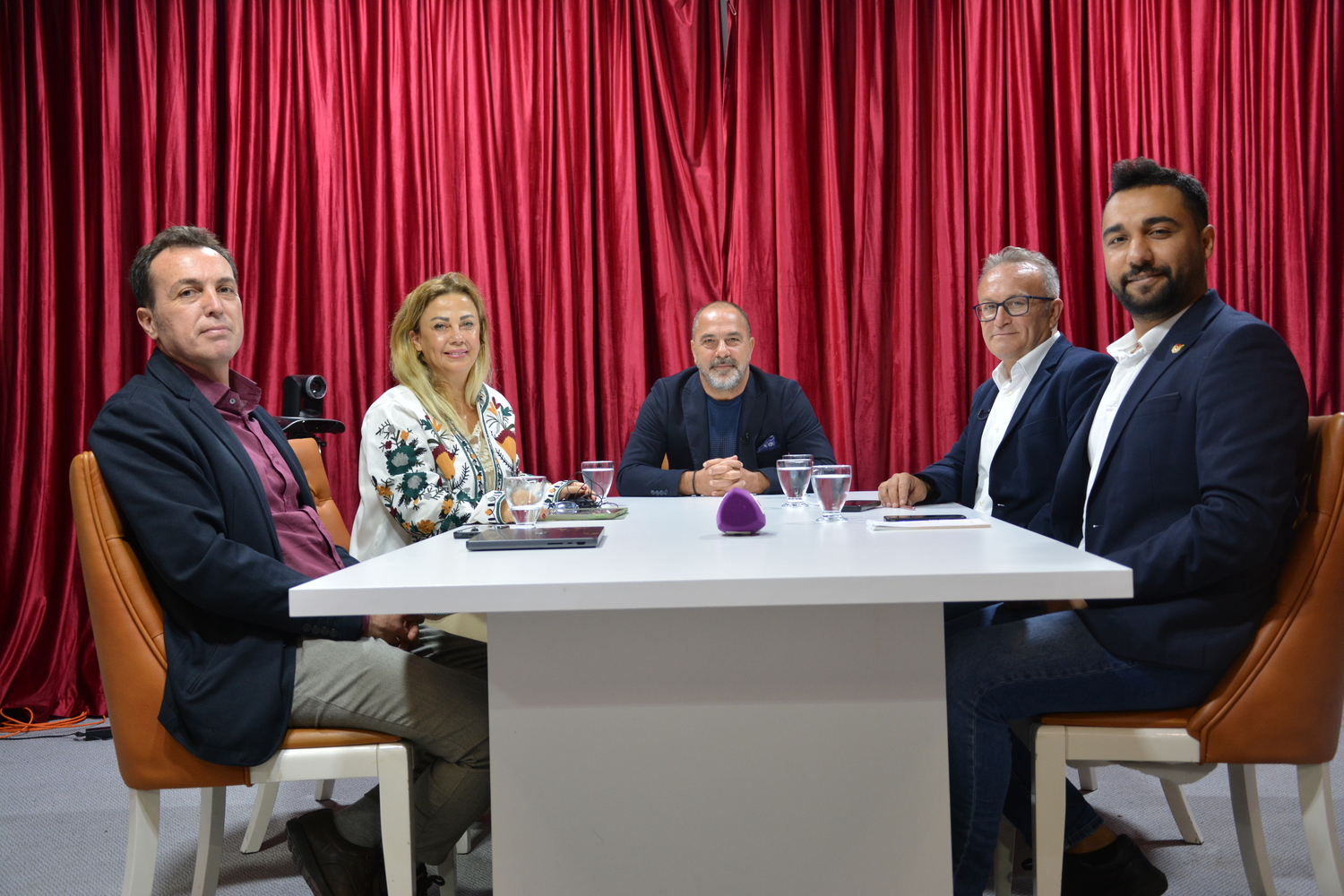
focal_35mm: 42
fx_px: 1568
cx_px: 672
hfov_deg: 46.4
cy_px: 448
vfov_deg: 31.9
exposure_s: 1/60
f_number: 4
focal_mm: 28
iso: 400
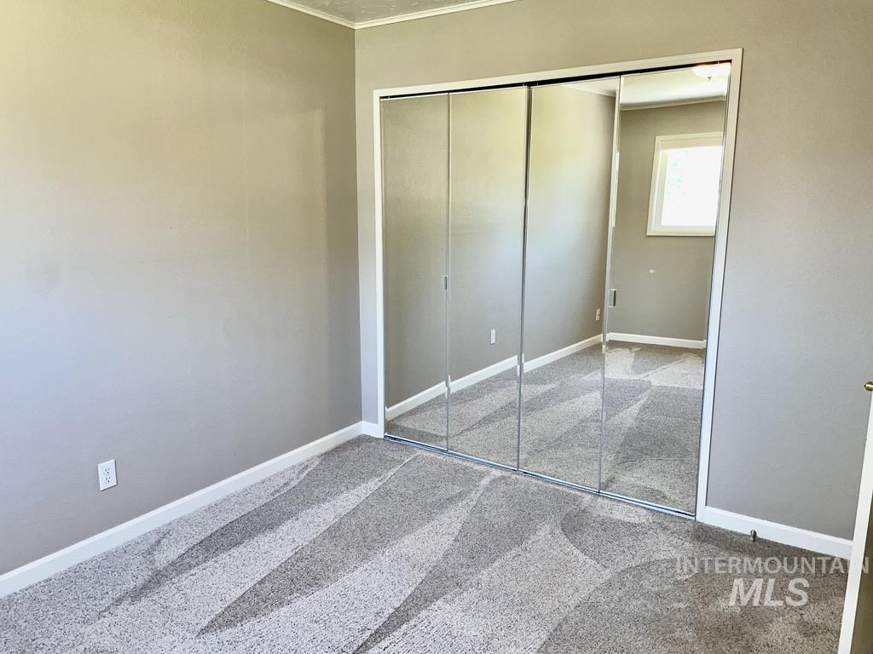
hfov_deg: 67.3
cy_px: 327
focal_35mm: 26
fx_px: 656
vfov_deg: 53.1
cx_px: 436
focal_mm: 4.2
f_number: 1.6
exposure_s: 1/120
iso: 100
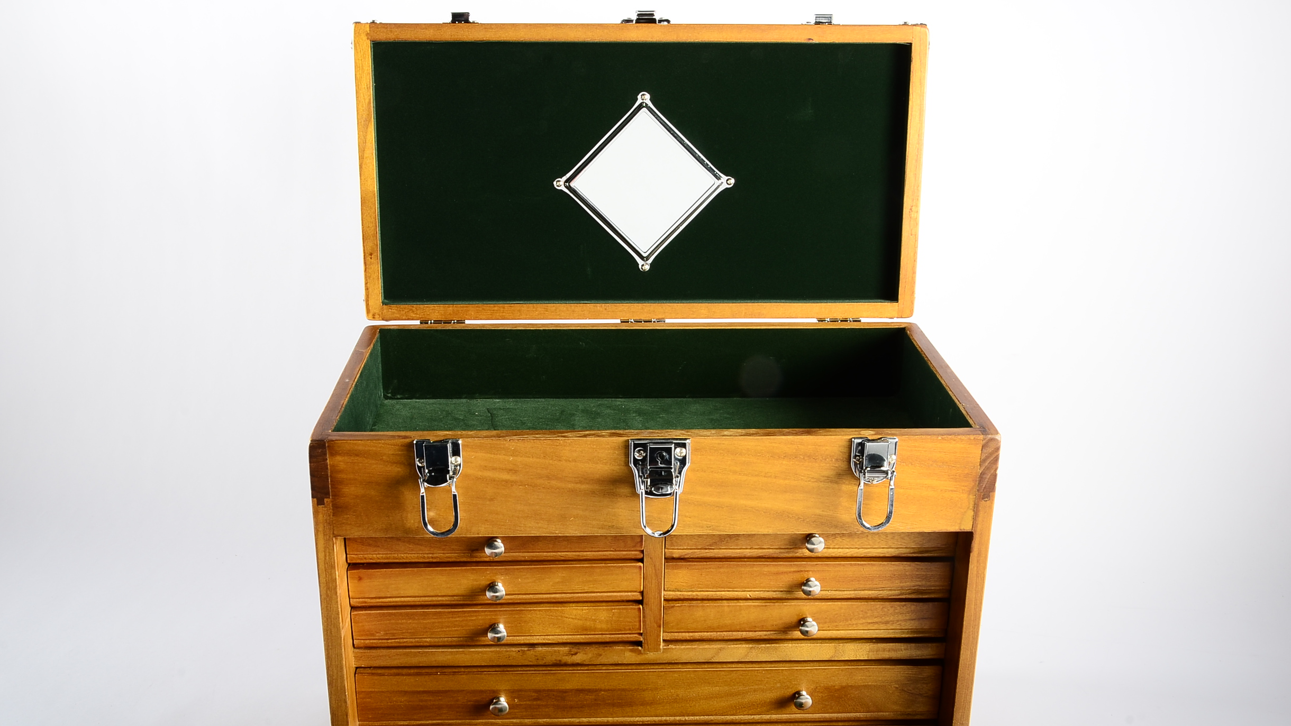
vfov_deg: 31.2
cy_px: 333
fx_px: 1301
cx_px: 646
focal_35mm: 38
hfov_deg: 52.8
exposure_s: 1/250
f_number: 14
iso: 200
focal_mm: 24
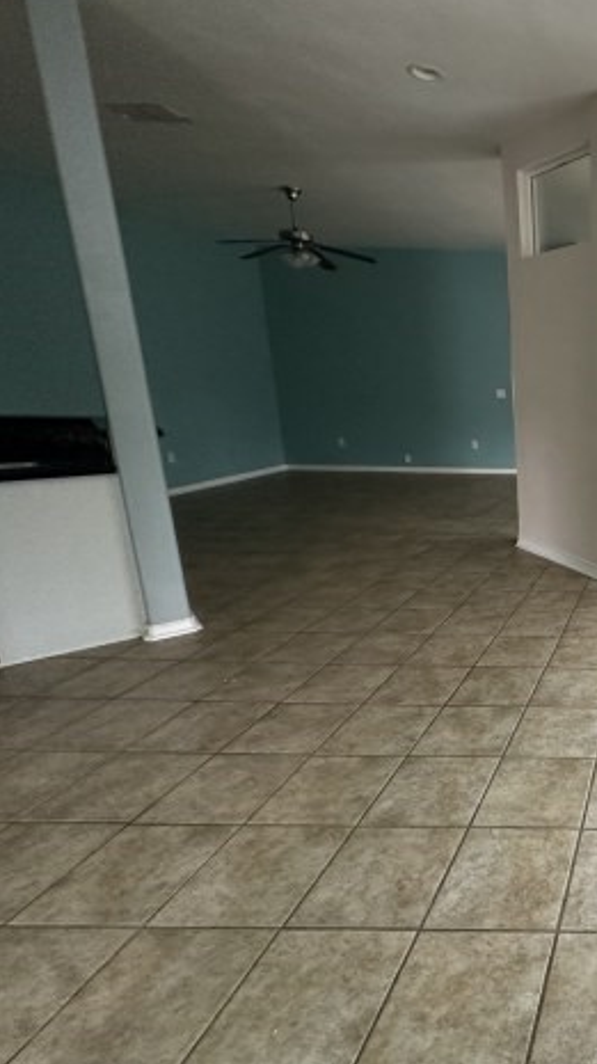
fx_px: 592
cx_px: 691
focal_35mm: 21
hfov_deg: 40.4
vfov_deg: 83.9
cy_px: 517
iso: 320
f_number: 2.2
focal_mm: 2.22
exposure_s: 1/72
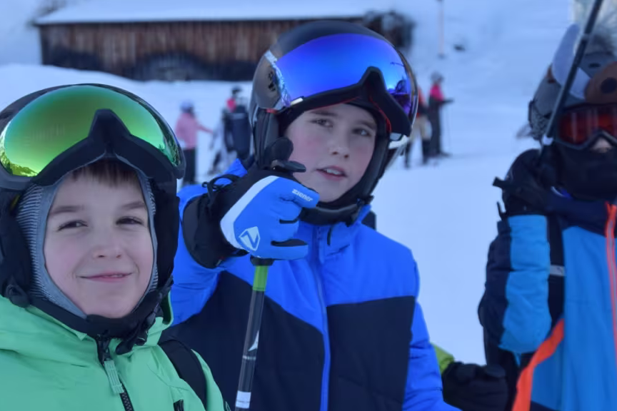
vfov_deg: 9.5
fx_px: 2485
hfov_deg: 14.2
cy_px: 238
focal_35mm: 145
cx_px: 270
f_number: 8
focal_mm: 58
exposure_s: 1/250
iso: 250
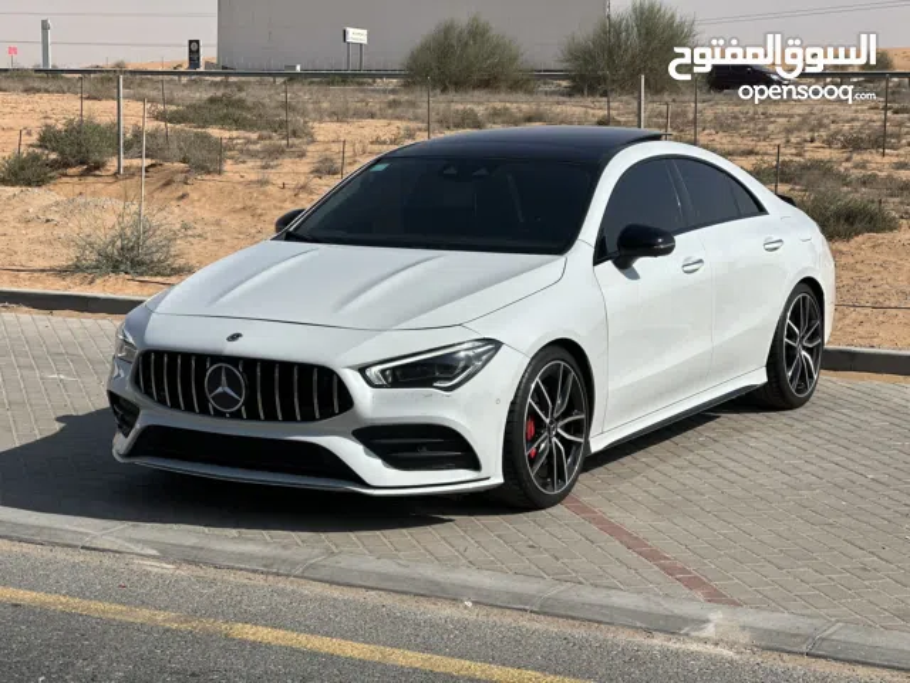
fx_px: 2024
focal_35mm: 77
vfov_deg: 19.1
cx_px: 455
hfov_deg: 25.3
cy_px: 342
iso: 32
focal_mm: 9
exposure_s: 1/1248
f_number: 2.8
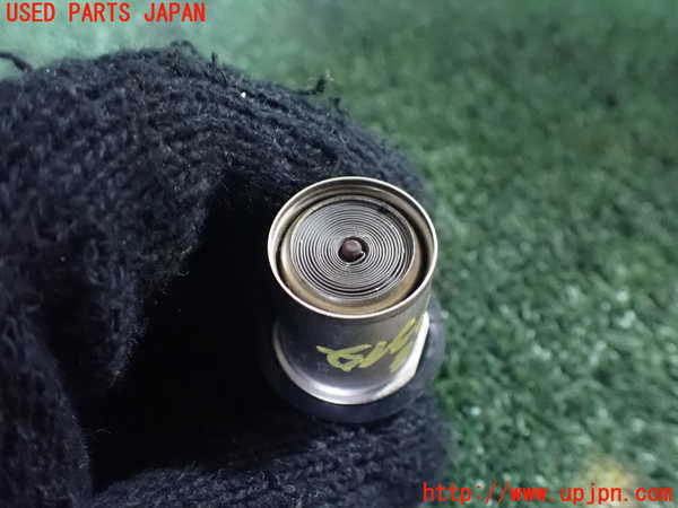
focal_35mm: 30
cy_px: 254
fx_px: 588
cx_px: 339
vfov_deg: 46.8
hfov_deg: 60.0
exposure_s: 1/30
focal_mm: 5.4
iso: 1600
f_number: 2.3
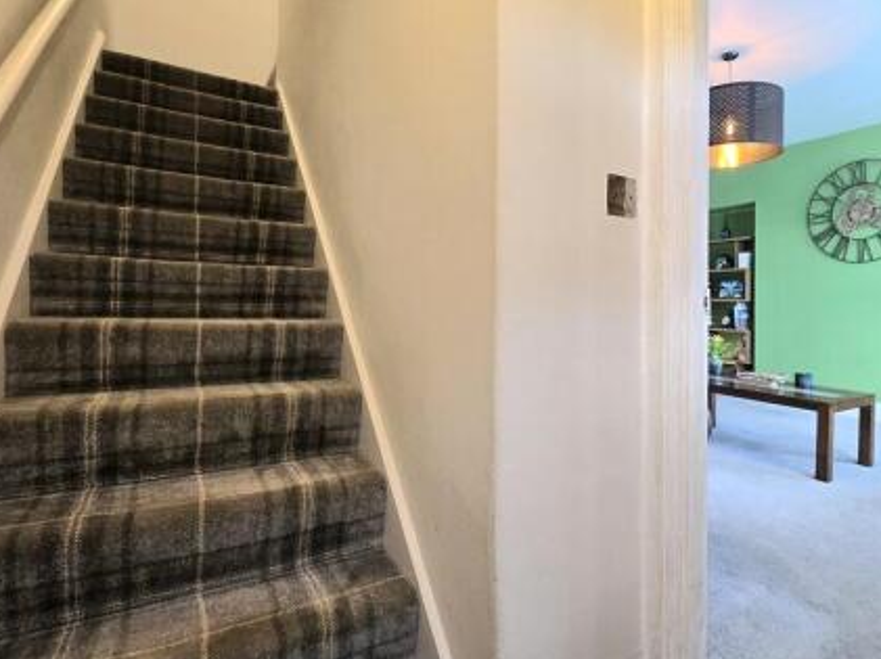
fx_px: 458
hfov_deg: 87.4
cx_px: 494
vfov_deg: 71.2
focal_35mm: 18
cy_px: 286
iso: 200
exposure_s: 1/50.3
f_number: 2.2
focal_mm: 2.2
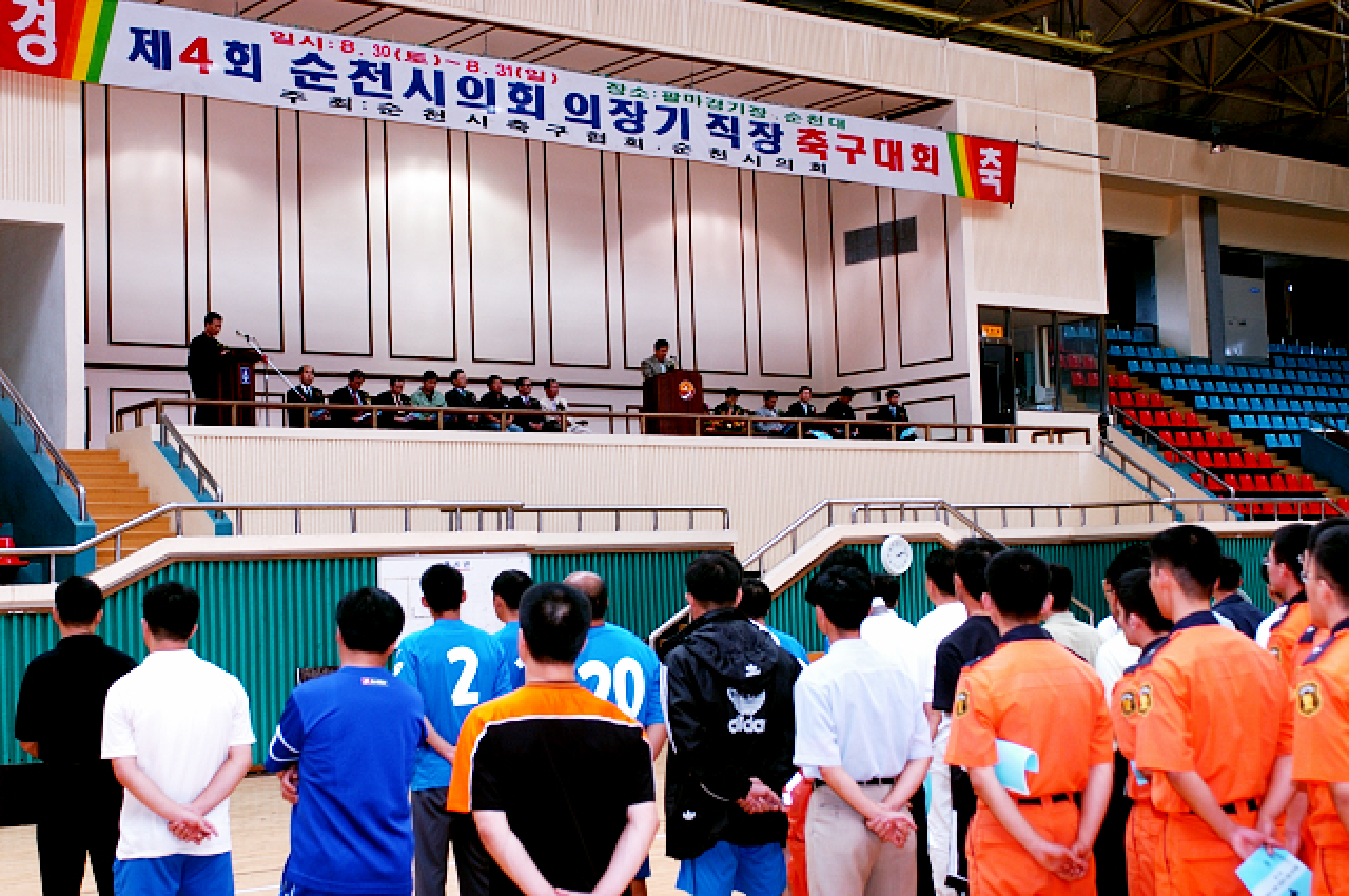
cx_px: 674
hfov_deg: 37.9
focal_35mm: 52
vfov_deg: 25.7
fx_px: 1965
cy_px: 448
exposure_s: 1/80
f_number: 3.5
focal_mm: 35
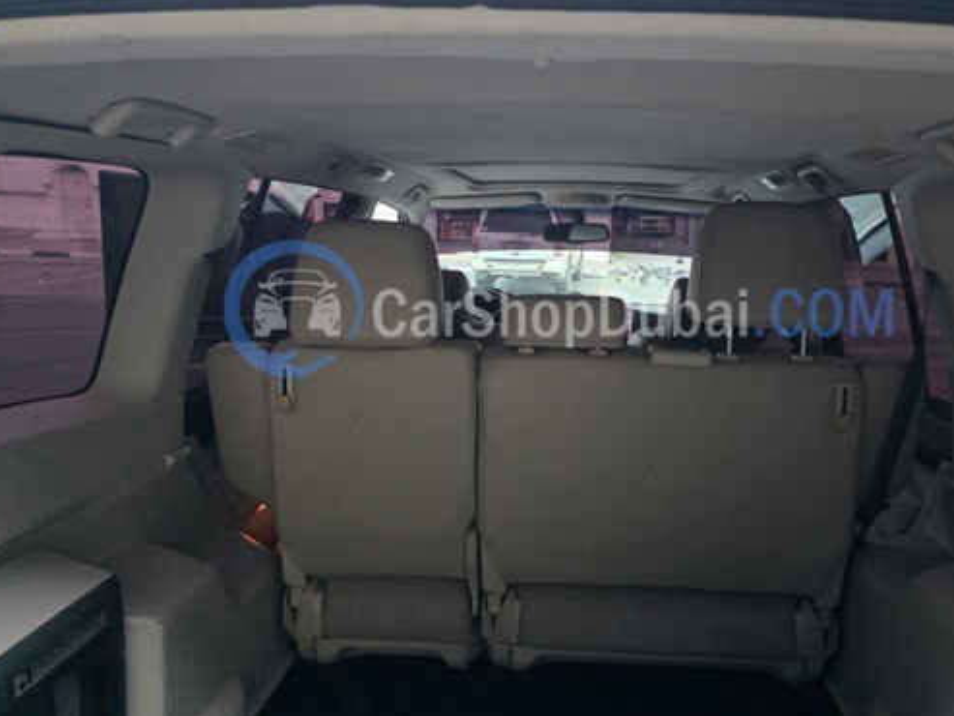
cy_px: 312
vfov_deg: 49.6
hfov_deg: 63.0
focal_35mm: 28
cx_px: 557
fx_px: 772
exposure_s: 1/100
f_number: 1.7
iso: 2000
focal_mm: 6.3
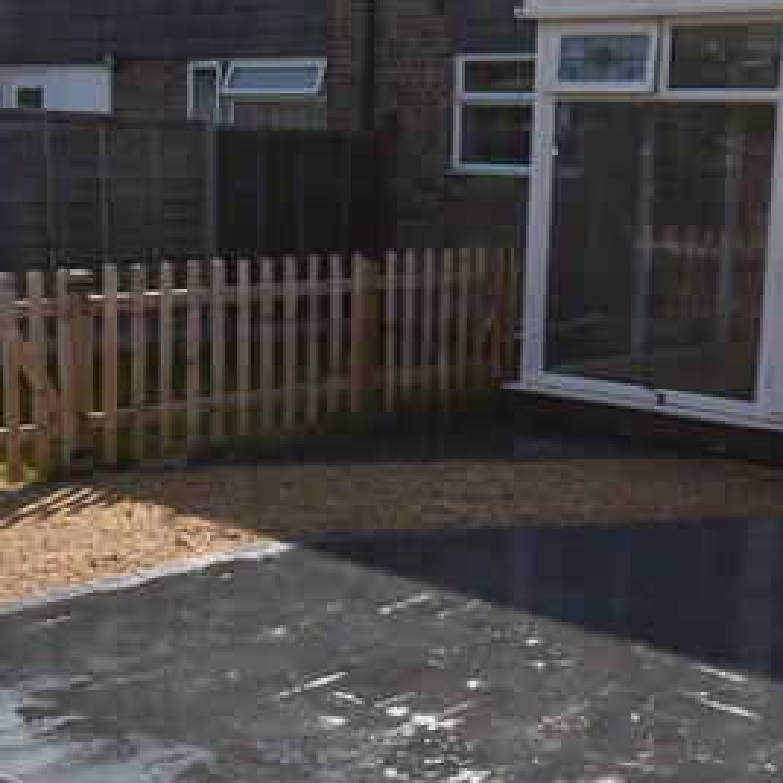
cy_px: 428
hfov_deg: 31.8
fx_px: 1372
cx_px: 444
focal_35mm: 54
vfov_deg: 31.8
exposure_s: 1/200
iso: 100
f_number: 10
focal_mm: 11
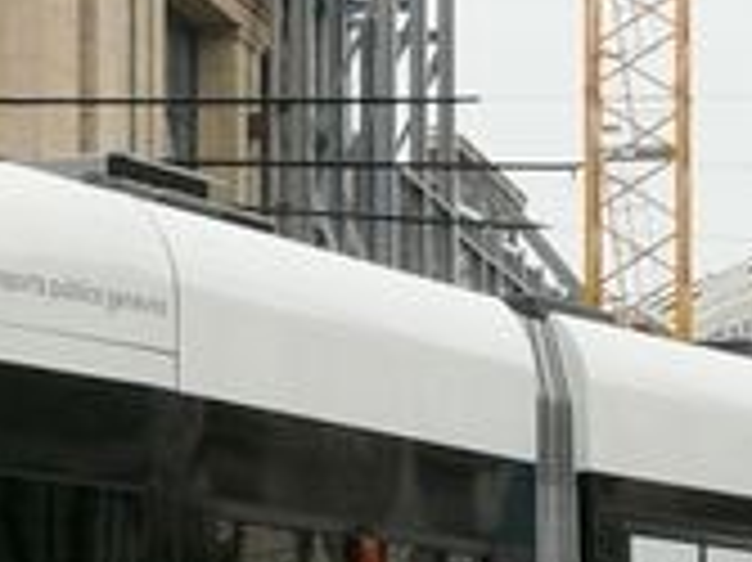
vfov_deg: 7.0
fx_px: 4559
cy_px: 697
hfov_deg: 9.4
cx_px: 149
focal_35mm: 210
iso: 100
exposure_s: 1/200
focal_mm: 5.8
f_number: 5.6
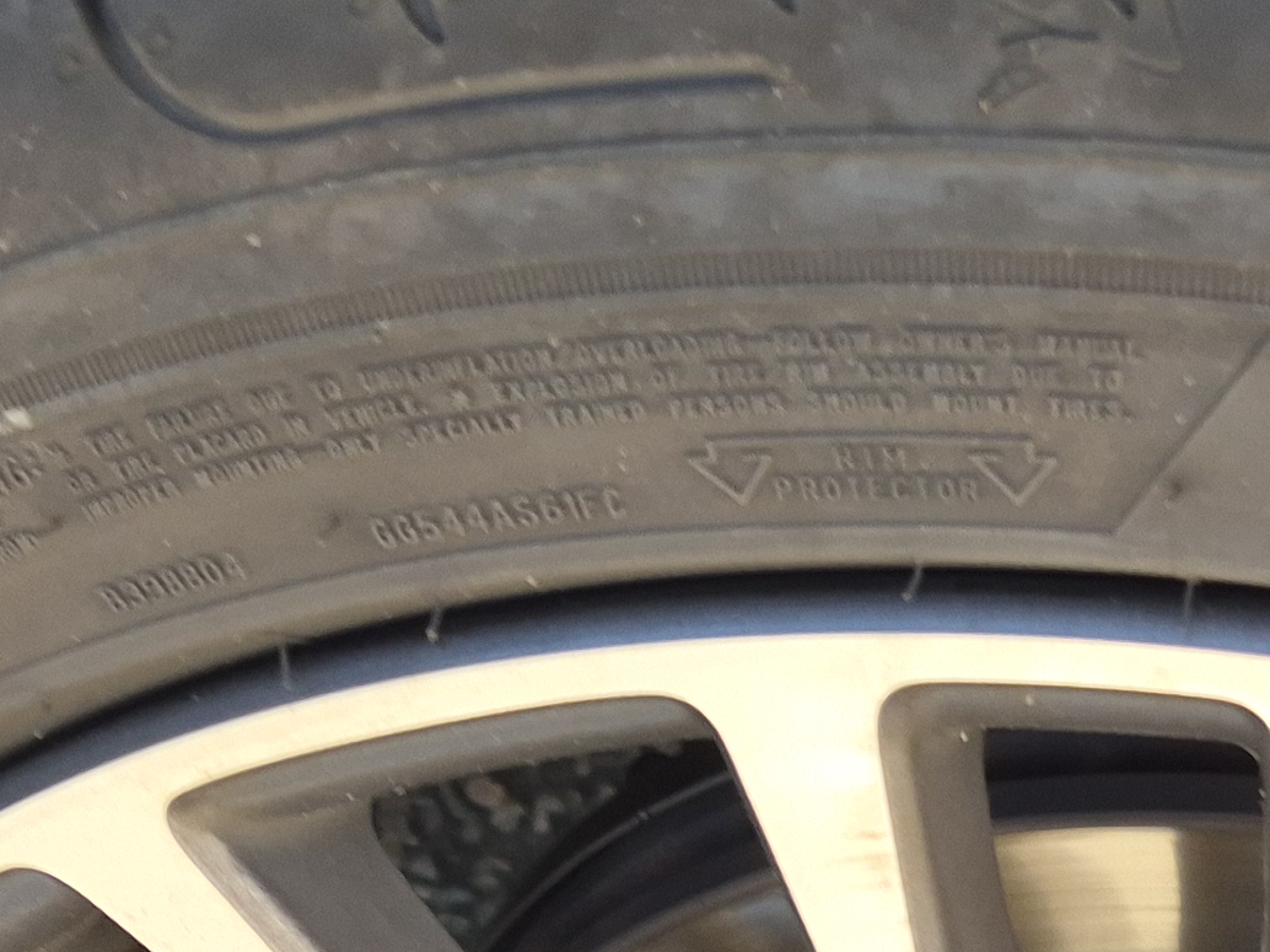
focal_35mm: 89
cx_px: 1091
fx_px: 3264
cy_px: 1619
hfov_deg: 21.6
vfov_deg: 14.8
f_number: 1.8
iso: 40
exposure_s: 1/180
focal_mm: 5.4
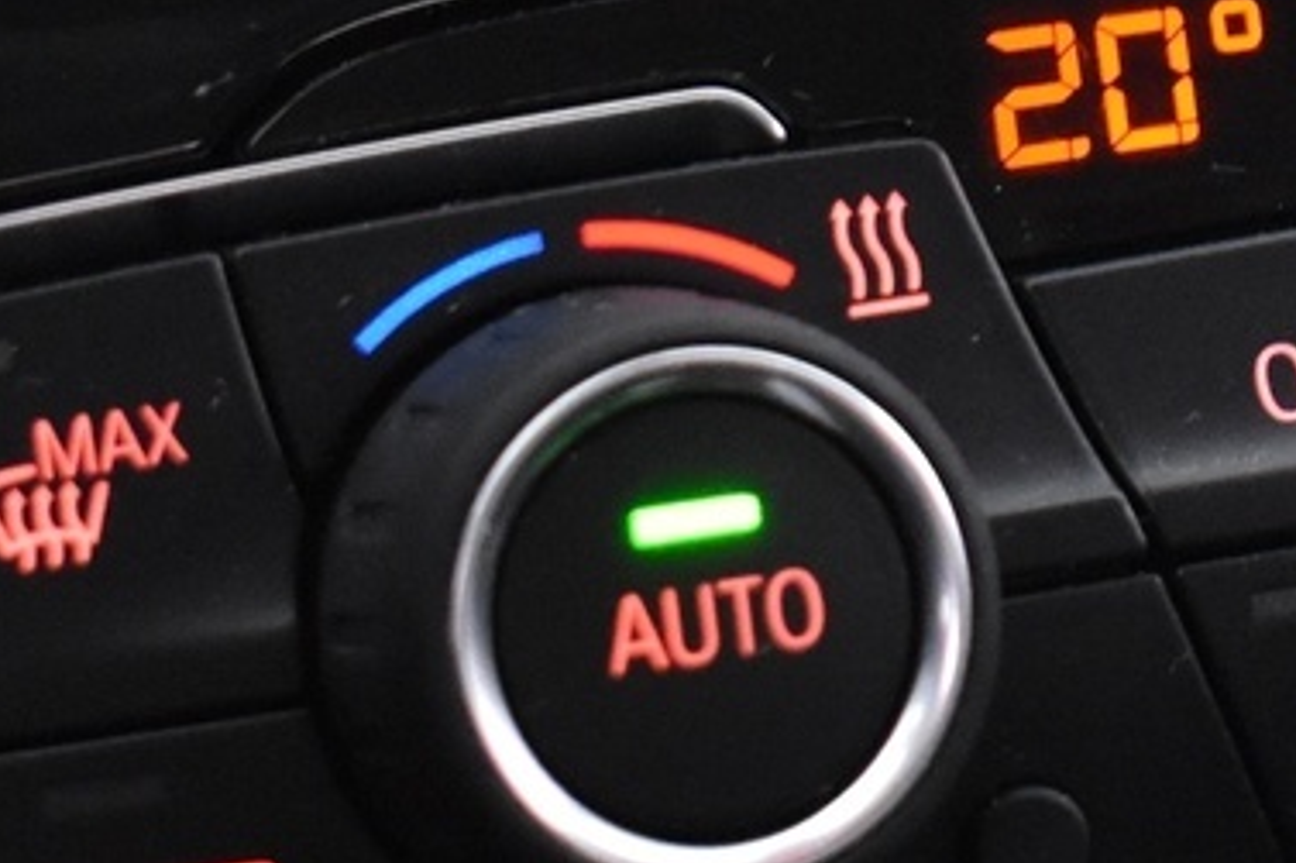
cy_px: -296
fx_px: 9283
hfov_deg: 7.9
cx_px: 1389
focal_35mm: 258
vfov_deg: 5.3
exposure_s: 1/15
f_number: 4.8
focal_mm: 40
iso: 3200
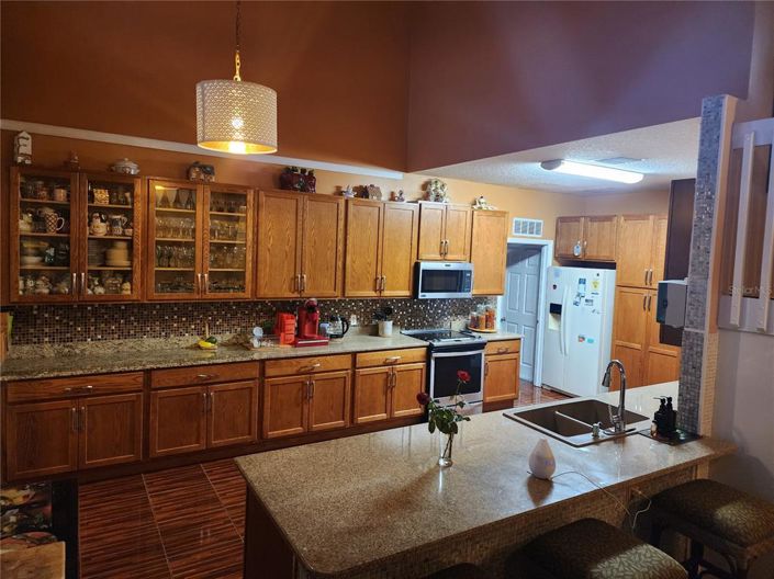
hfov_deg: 74.0
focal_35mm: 23
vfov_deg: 58.8
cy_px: 290
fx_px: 514
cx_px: 387
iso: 640
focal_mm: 6.4
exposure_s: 1/40
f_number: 1.8
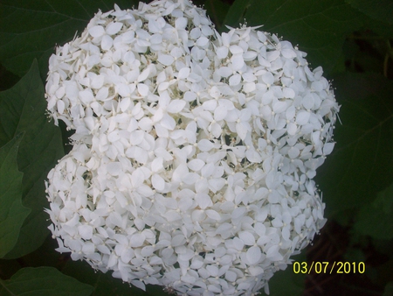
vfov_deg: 38.7
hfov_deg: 50.1
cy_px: 148
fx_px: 420
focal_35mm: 37
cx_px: 196
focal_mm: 6.2
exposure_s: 1/64
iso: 93
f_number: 2.8
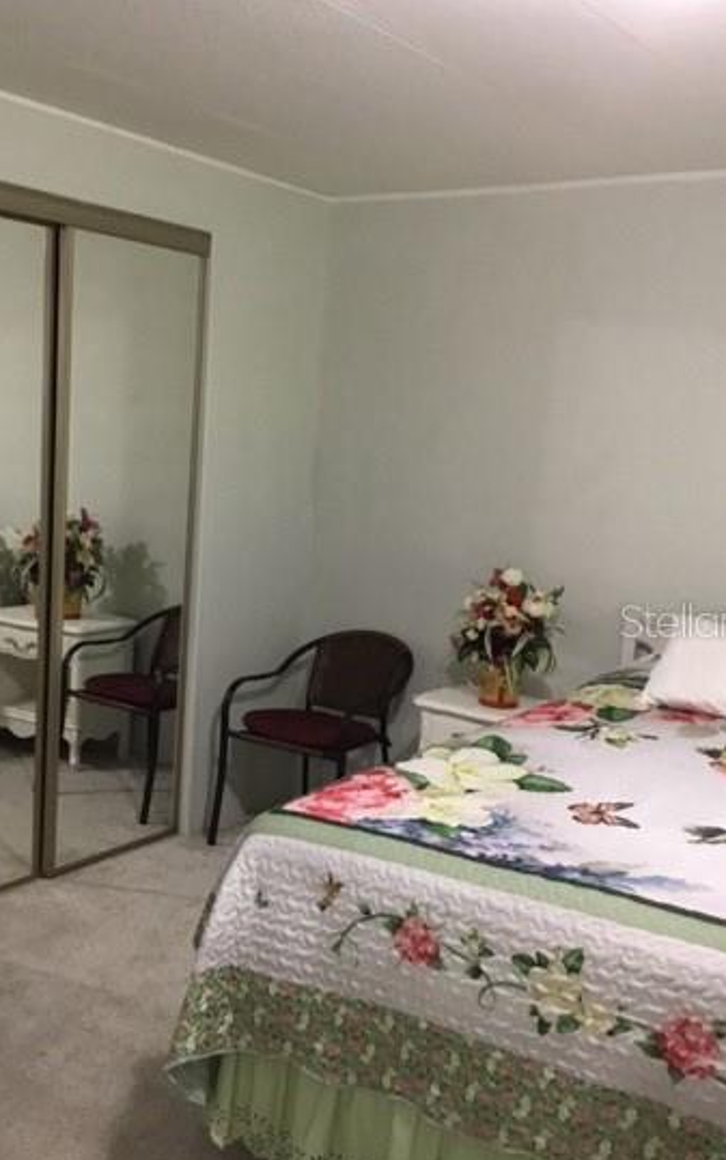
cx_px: 306
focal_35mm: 39
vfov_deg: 50.3
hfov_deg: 32.7
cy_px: 620
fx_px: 1234
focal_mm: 3.3
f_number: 2.4
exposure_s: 1/30
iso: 250
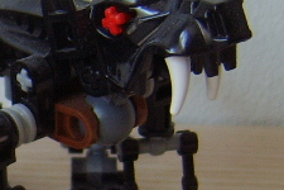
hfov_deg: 13.0
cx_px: -172
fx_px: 1160
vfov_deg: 9.3
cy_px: 175
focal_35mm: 147
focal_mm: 8.13
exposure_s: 1/38
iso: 100
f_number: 2.7
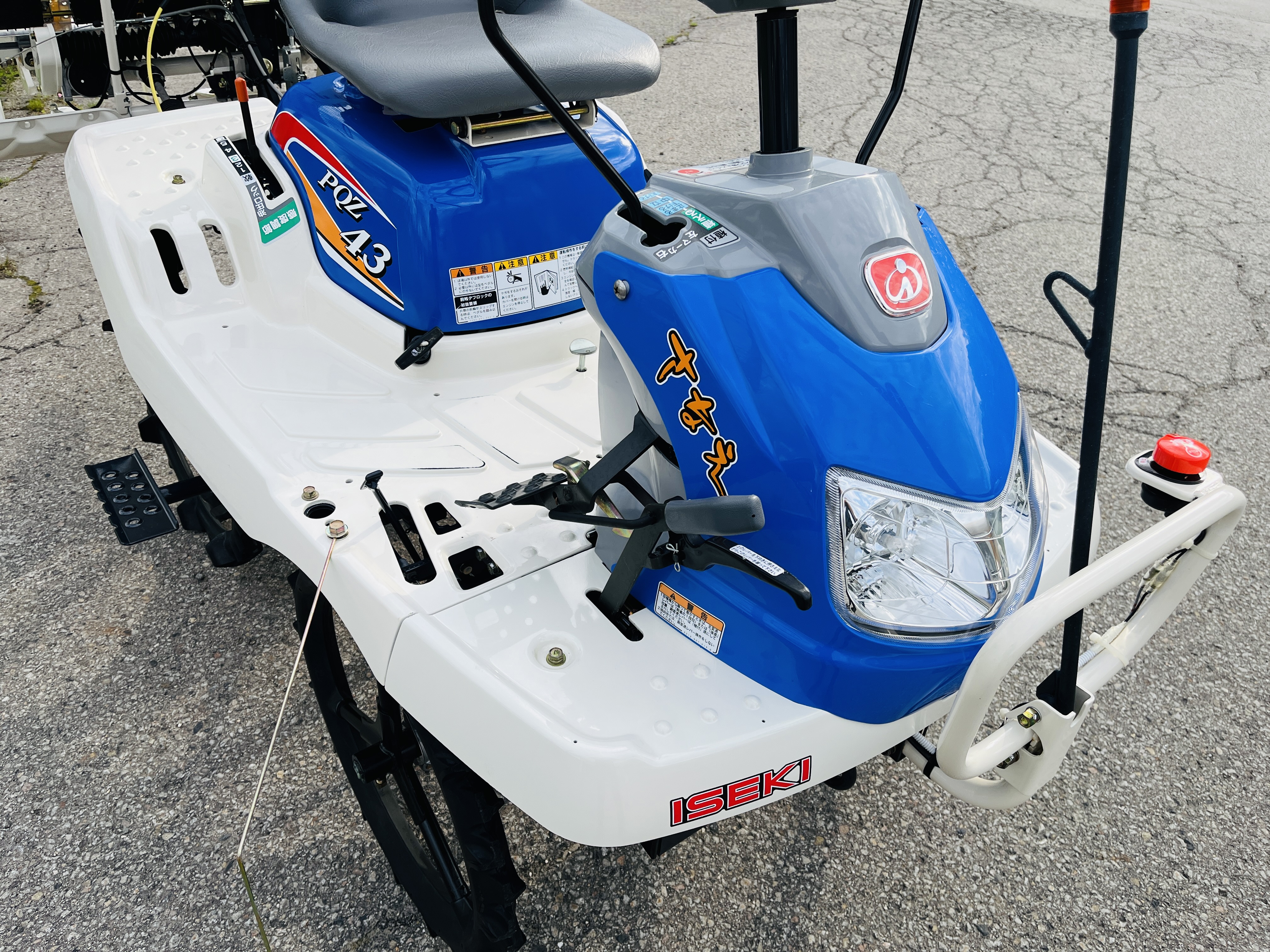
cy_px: 476
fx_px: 954
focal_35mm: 26
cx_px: 635
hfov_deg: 67.3
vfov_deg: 53.1
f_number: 1.6
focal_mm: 5.1
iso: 50
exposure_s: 1/1923
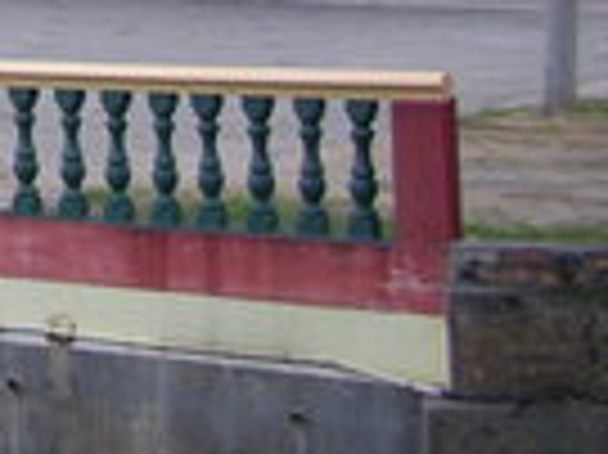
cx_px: -329
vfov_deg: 11.6
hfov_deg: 14.8
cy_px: -216
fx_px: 2158
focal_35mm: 123
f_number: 2.8
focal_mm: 5.7
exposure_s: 1/80
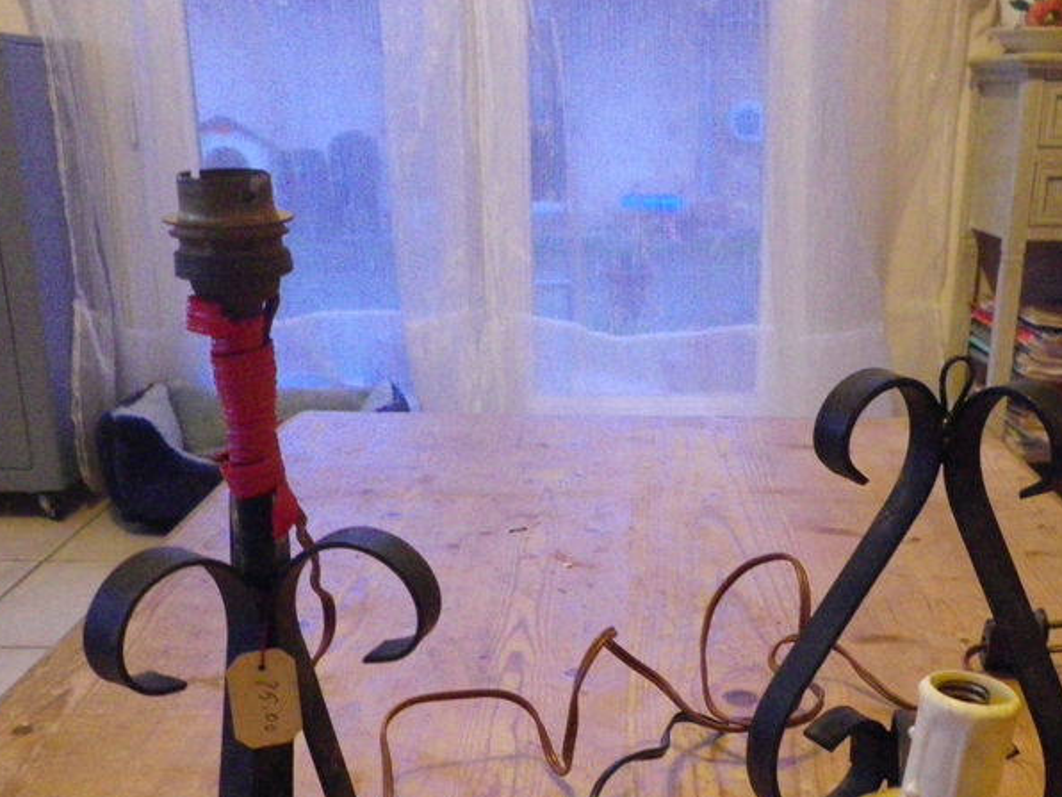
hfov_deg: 40.3
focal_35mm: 47
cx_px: 622
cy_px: 637
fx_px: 1442
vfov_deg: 30.2
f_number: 2.6
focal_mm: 4.9
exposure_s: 1/15
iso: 800
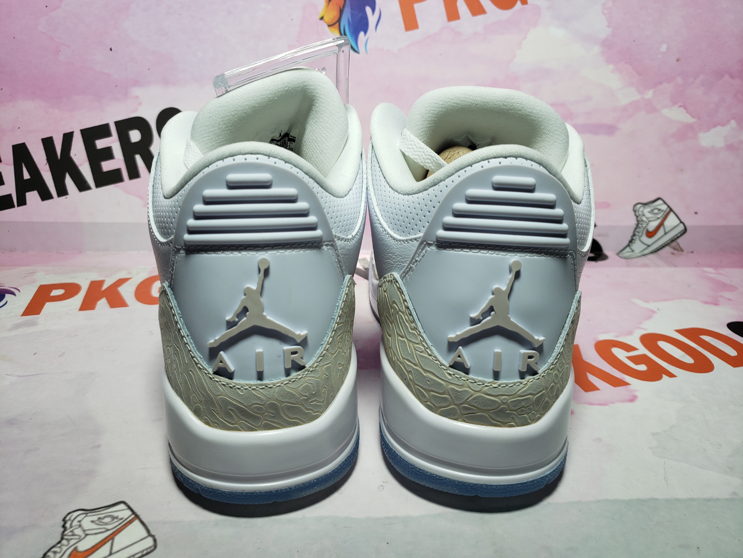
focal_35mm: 26
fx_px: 558
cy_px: 279
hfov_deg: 67.3
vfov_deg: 53.1
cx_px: 372
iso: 50
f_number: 1.5
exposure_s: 1/558
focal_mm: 4.3
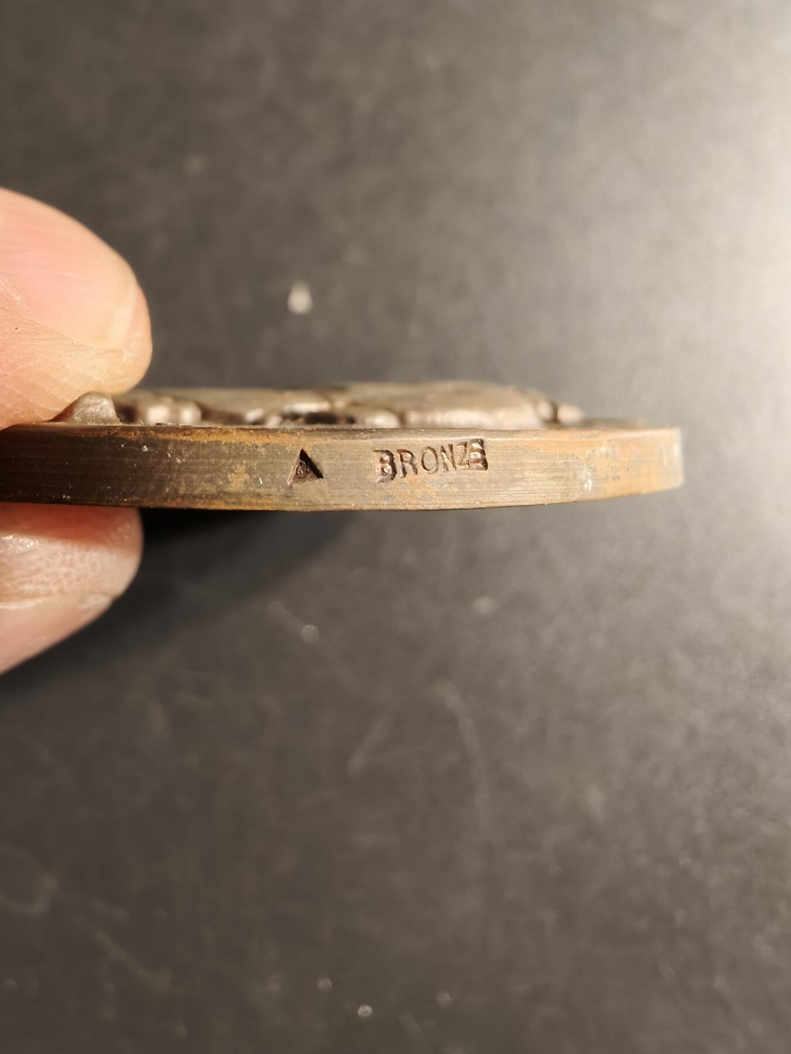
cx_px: 396
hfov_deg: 58.9
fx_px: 701
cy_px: 527
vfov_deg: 73.9
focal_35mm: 23
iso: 160
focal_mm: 2.32
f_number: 2
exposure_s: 1/50
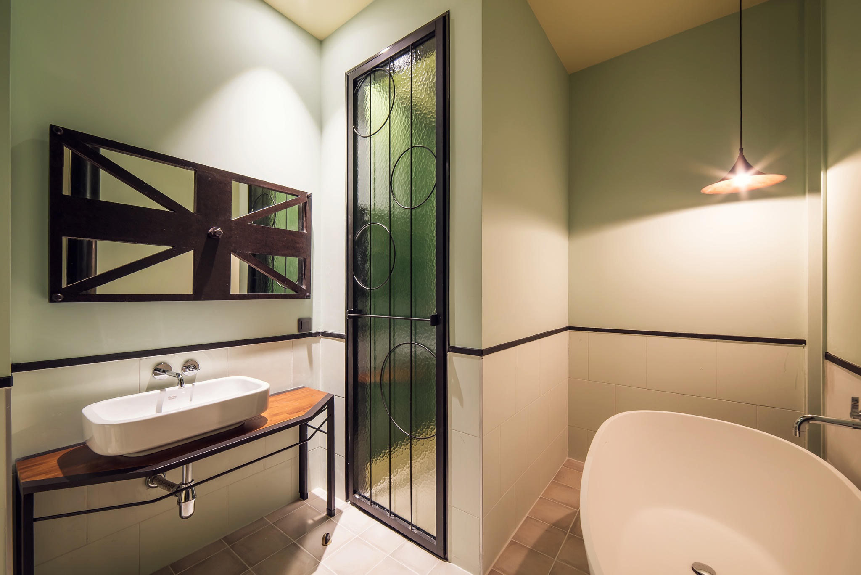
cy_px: 288
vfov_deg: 81.3
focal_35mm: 14
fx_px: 335
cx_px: 430
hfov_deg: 104.2
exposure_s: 4
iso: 64
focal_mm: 14
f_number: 13
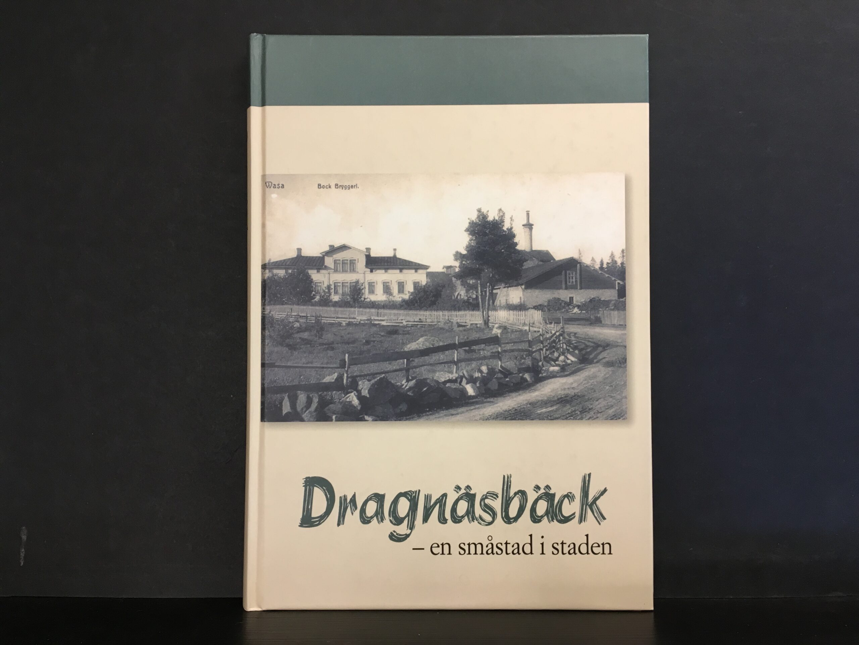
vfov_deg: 48.2
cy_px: 322
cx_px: 430
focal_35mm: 29
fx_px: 720
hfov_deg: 61.7
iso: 100
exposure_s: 1/33
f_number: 2.2
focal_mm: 4.15
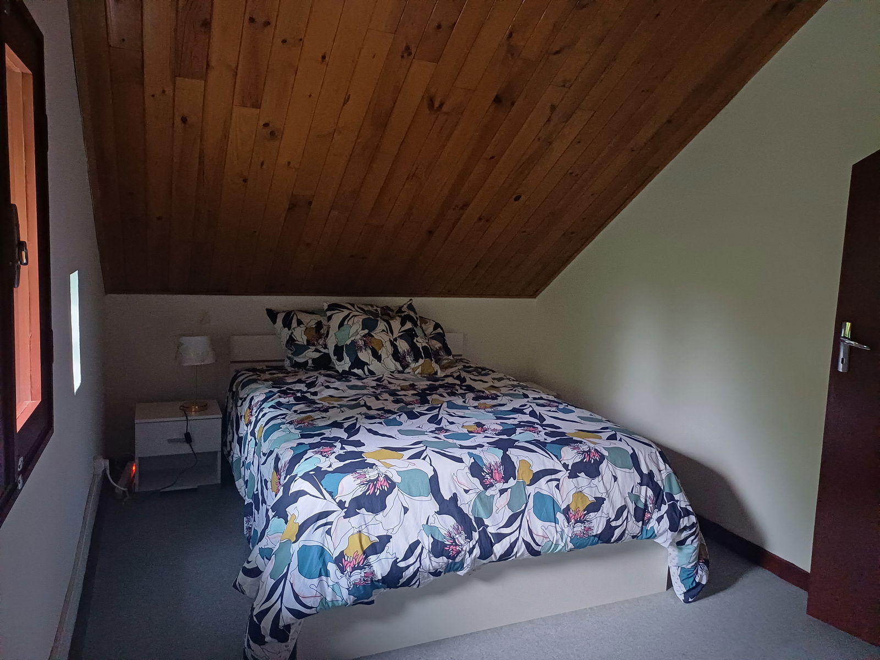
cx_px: 440
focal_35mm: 25
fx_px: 636
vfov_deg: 54.9
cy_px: 330
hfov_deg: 69.4
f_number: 1.8
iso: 800
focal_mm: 4.65
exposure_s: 1/20
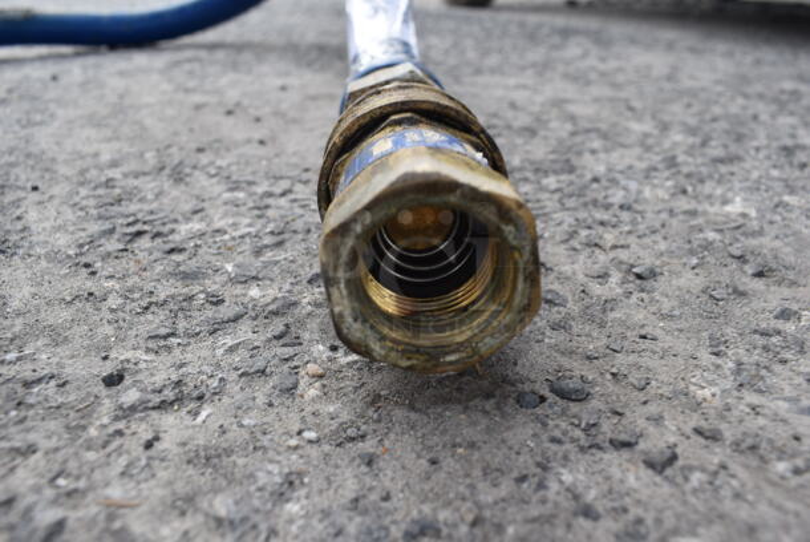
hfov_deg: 67.3
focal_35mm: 27
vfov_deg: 48.0
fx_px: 608
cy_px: 271
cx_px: 405
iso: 125
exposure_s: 1/60
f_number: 8
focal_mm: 18
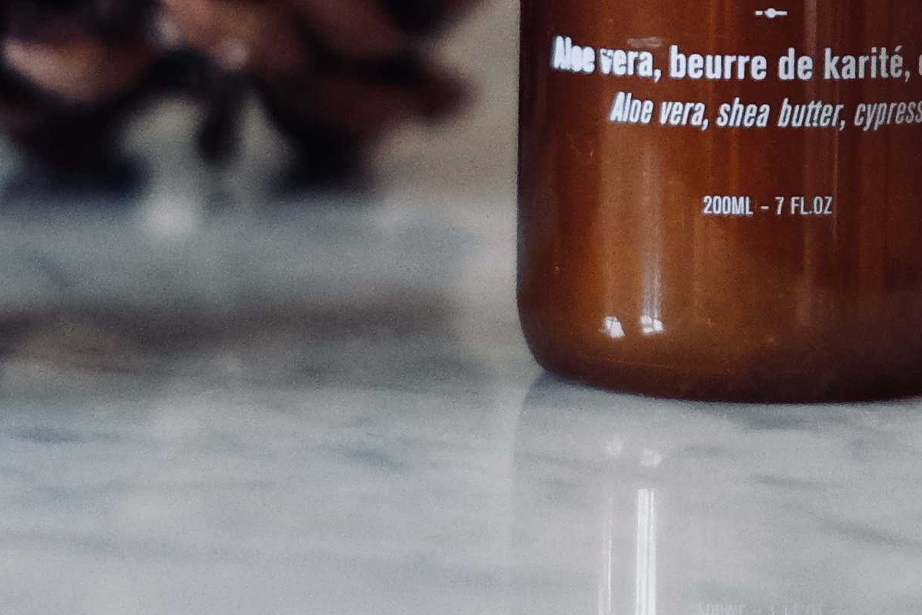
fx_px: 4457
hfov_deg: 11.6
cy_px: -180
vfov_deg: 7.8
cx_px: 1030
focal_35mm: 174
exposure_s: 1/125
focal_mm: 23
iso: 2000
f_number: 2
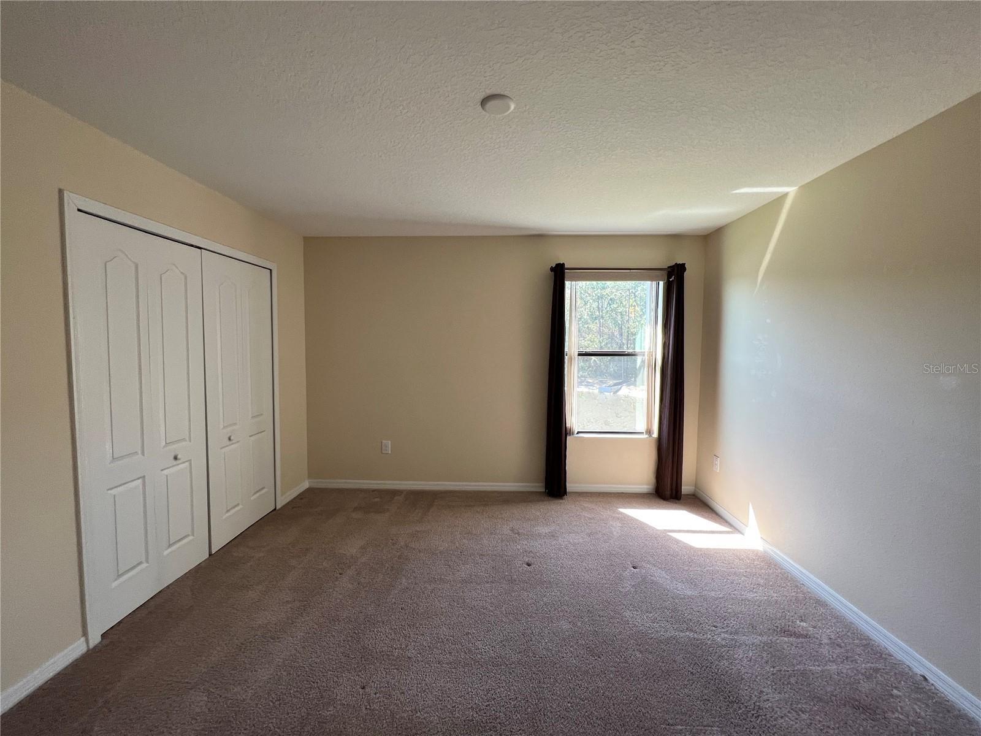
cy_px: 368
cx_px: 490
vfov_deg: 89.9
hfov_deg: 106.2
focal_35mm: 13
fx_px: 368
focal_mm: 1.57
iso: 100
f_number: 1.8
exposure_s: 1/122
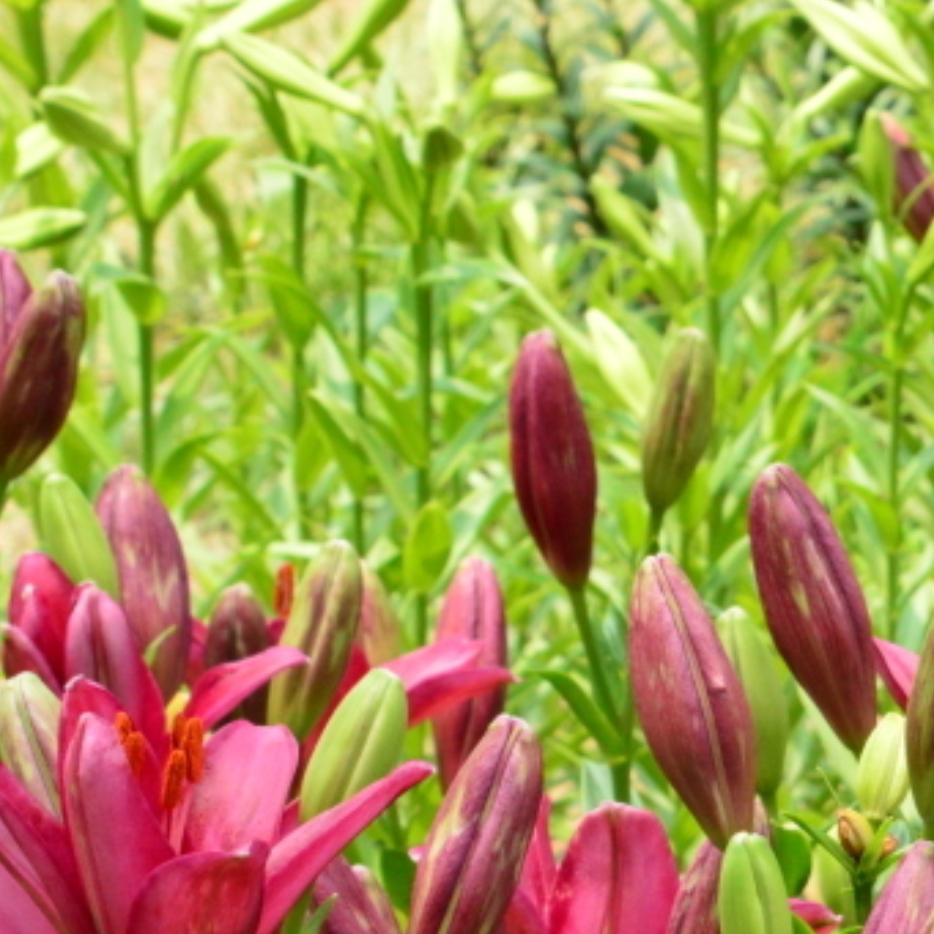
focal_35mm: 222
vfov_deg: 7.9
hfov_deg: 7.8
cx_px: 1342
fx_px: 6777
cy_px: 787
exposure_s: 1/250
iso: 1400
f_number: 16
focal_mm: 58
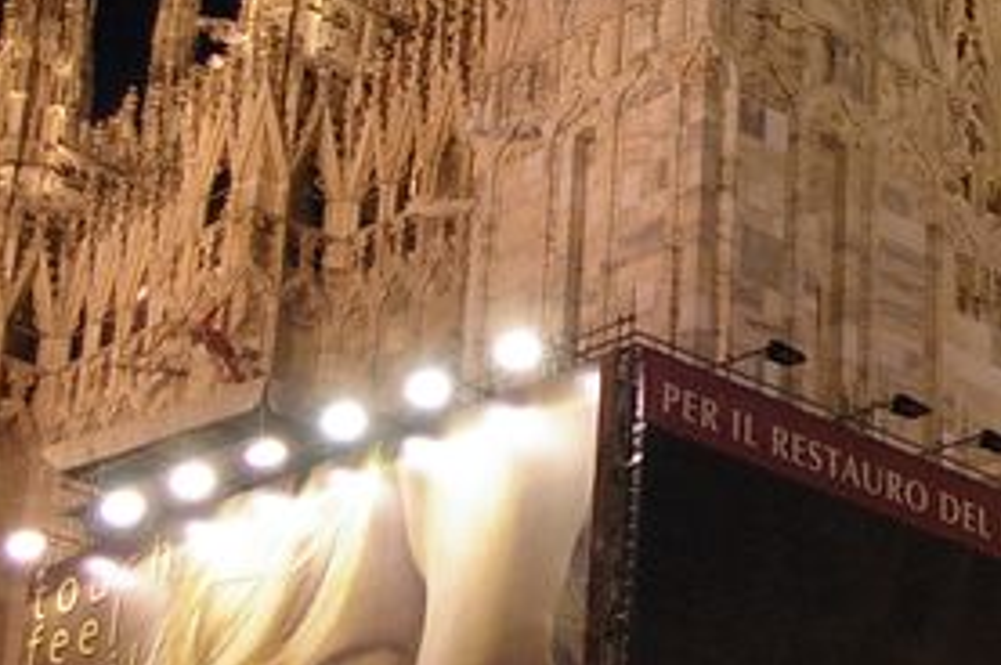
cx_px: 831
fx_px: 3083
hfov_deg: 18.2
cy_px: 51
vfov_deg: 12.2
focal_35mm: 111
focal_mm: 20
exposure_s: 1/20
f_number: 4
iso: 800
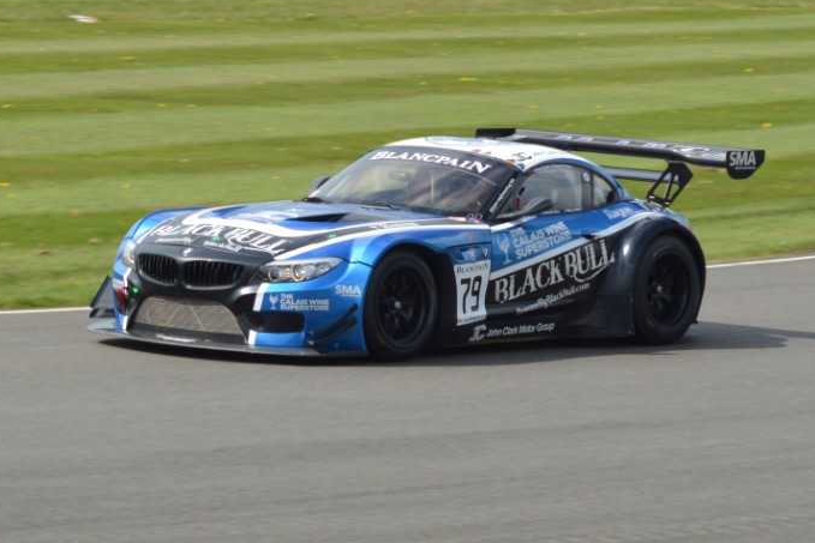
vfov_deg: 10.4
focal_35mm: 132
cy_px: 268
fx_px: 2978
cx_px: 402
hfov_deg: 15.6
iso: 400
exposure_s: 1/500
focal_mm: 85
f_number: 11
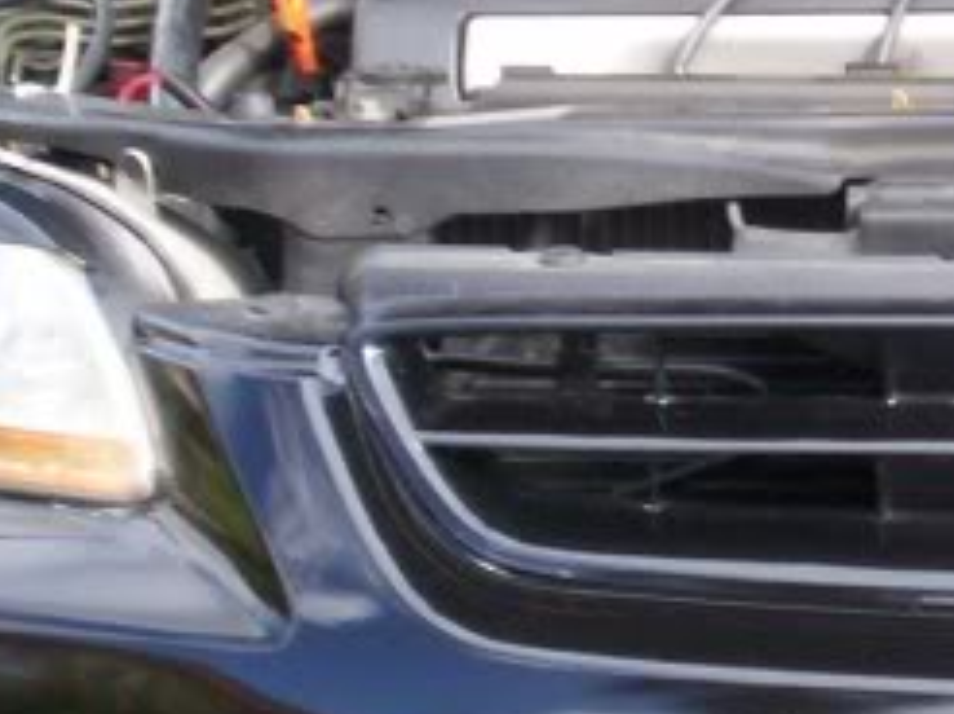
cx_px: 1202
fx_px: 4130
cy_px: 307
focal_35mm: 150
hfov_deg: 12.8
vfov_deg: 9.9
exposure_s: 1/115
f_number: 4.5
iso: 100
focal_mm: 5.9
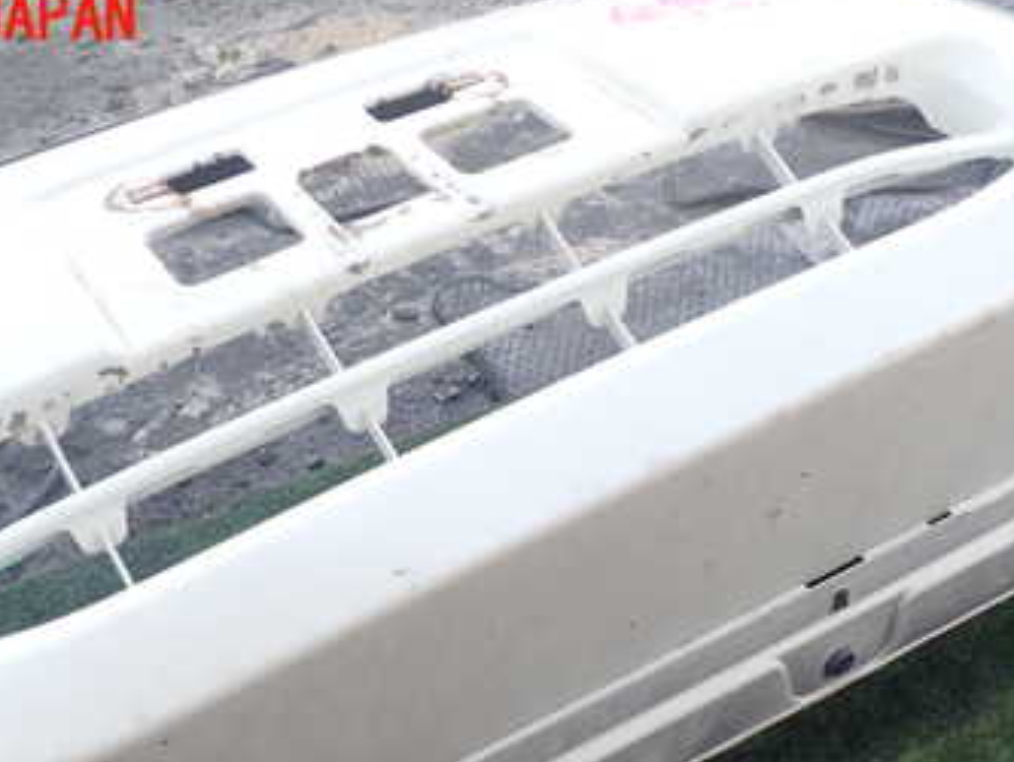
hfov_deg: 35.5
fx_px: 1582
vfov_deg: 26.3
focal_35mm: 54
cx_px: 496
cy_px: 668
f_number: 3.2
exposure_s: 1/160
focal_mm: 5.4
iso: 100
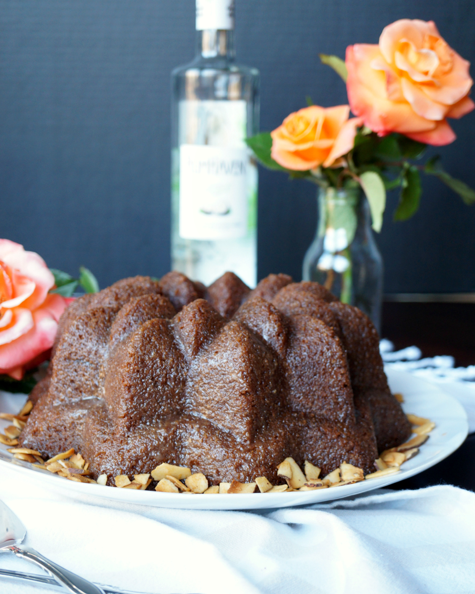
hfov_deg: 29.7
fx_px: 896
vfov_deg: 36.6
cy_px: 333
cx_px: 237
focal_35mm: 51
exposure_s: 1/25
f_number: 3.5
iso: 400
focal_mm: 30
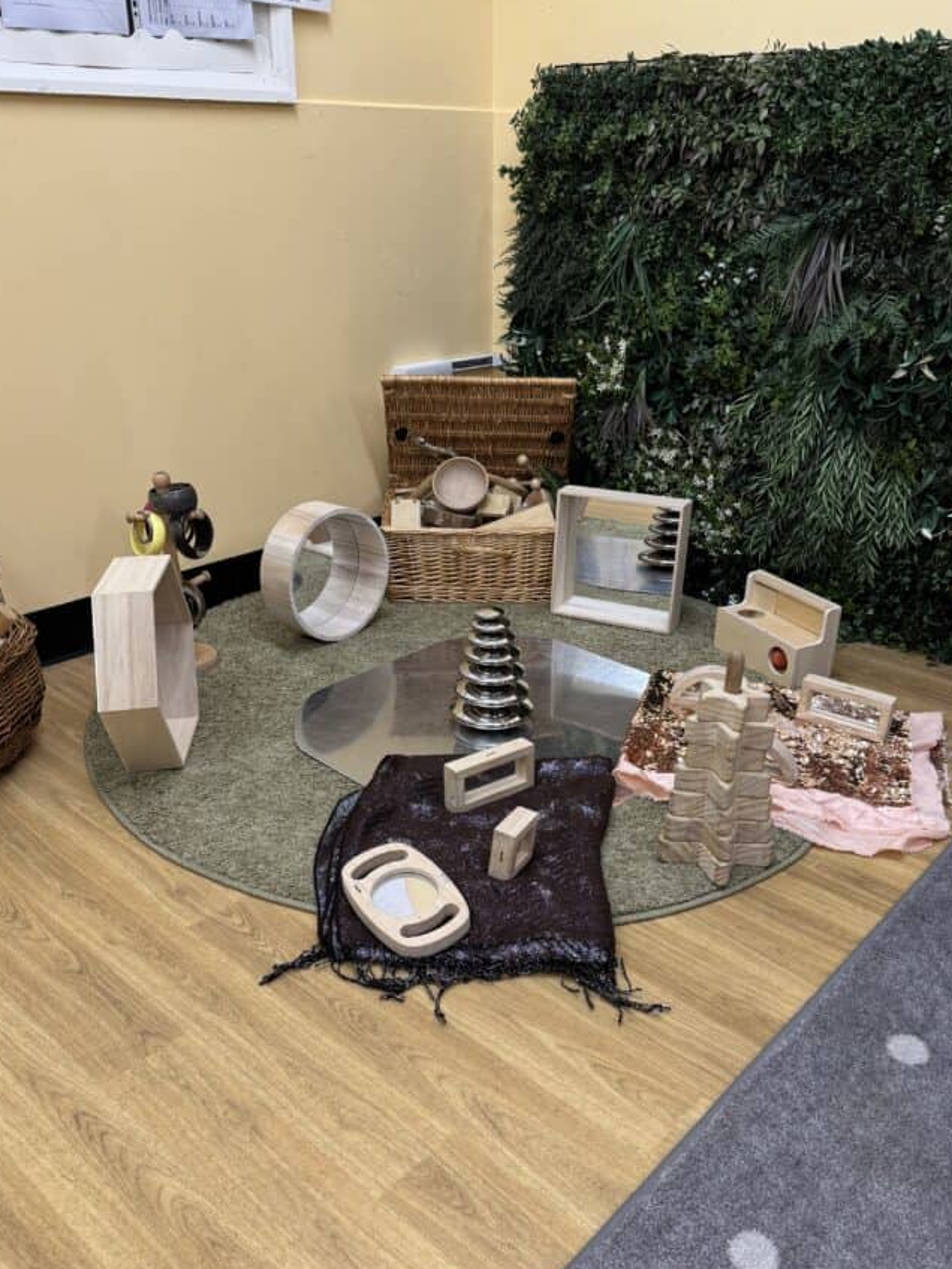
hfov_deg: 48.3
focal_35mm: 29
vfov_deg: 61.6
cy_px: 686
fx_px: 1063
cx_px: 492
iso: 125
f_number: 1.78
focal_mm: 6.76
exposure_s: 1/100
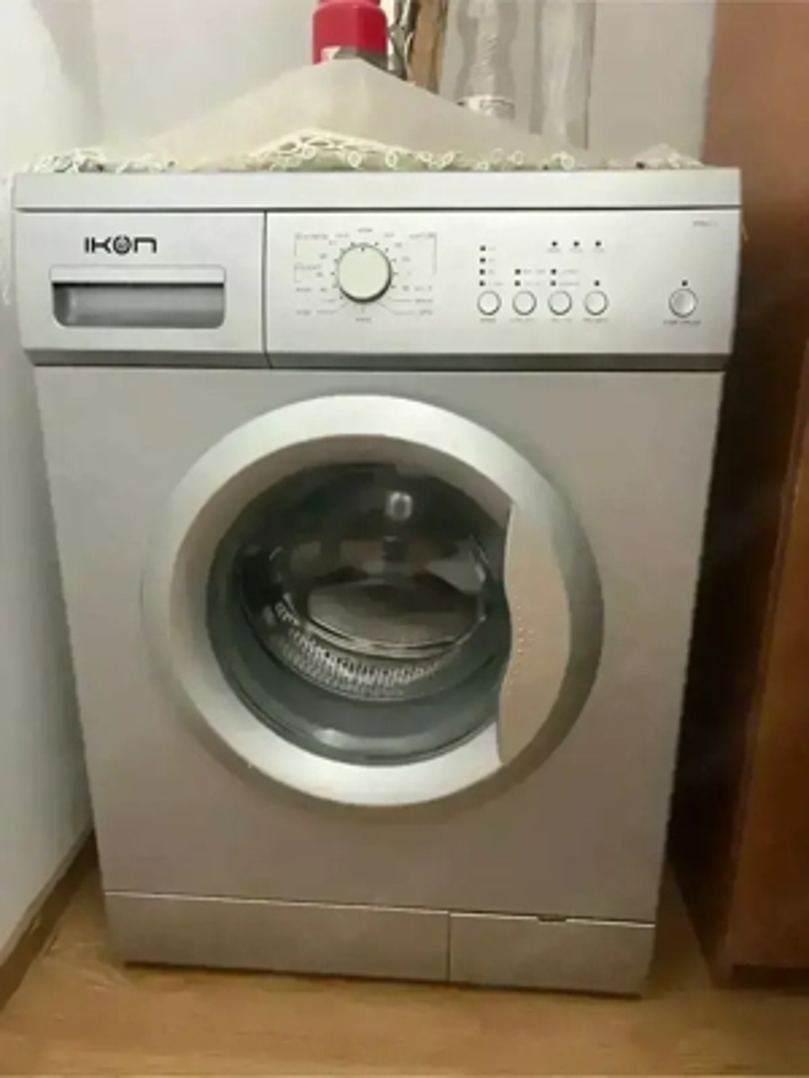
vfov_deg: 67.3
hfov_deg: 53.1
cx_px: 404
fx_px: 810
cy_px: 539
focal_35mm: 26
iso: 320
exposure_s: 1/50
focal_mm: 5.7
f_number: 1.5
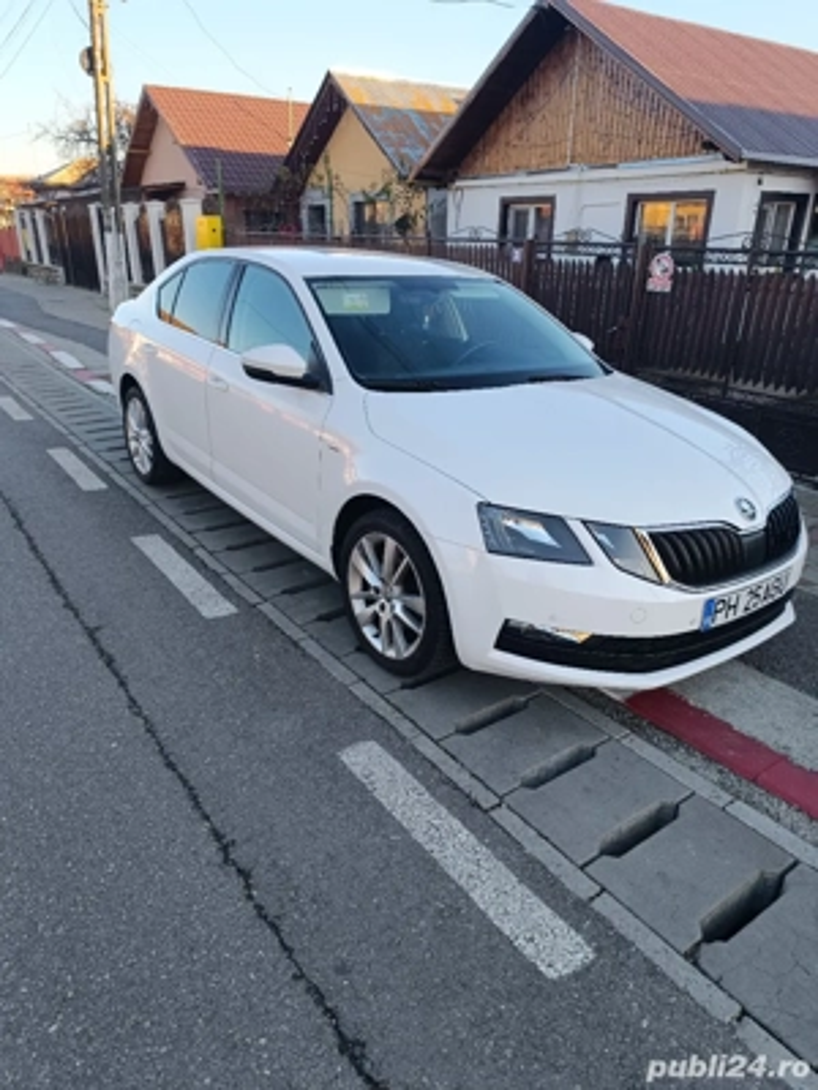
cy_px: 545
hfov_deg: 56.8
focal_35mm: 24
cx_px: 409
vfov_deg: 71.6
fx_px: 756
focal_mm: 6.14
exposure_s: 1/101
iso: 76
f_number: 1.65
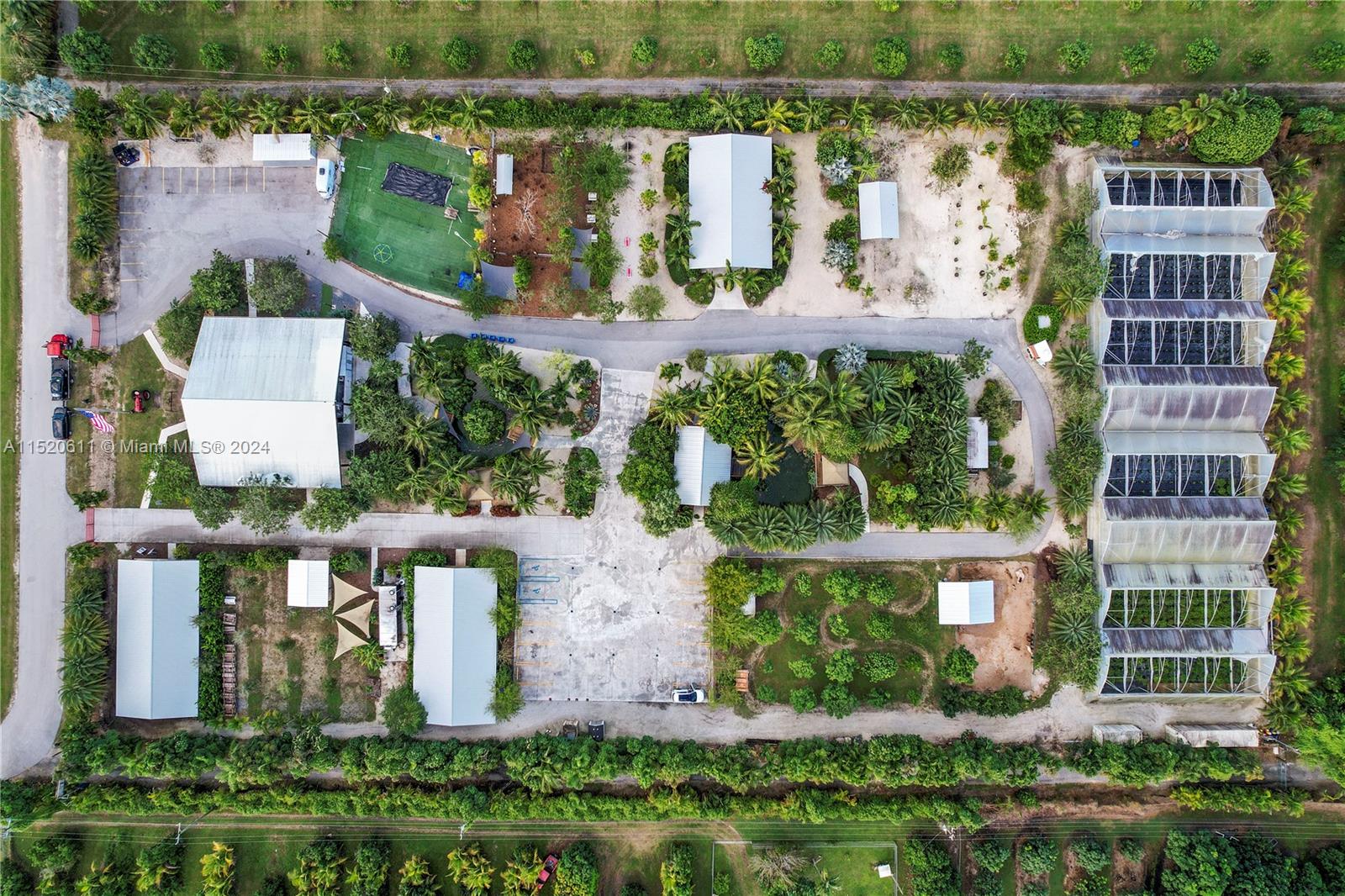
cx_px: 672
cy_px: 448
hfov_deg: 78.6
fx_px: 822
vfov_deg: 57.2
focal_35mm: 22
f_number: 2.8
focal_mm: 8.38
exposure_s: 1/320
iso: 110
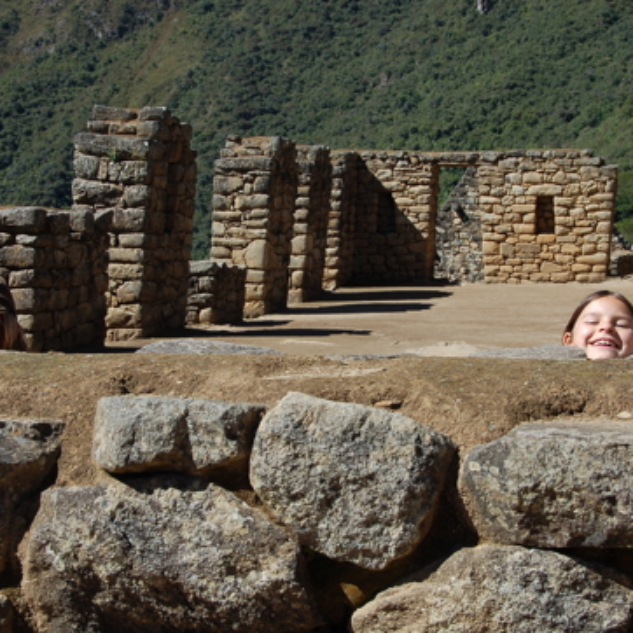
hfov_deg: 27.7
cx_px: 330
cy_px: 315
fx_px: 1283
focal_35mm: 62
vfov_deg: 27.7
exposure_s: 1/320
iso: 200
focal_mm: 32
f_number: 9
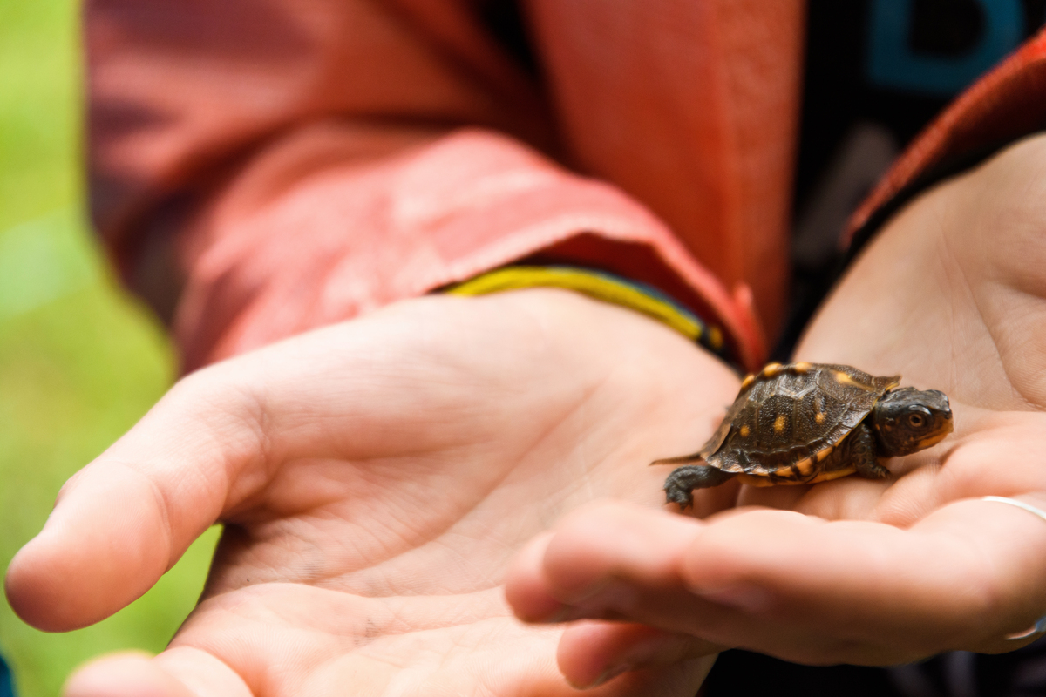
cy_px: 348
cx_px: 523
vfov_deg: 11.4
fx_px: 3486
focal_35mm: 120
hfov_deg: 17.1
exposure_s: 1/250
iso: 800
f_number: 4
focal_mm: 80
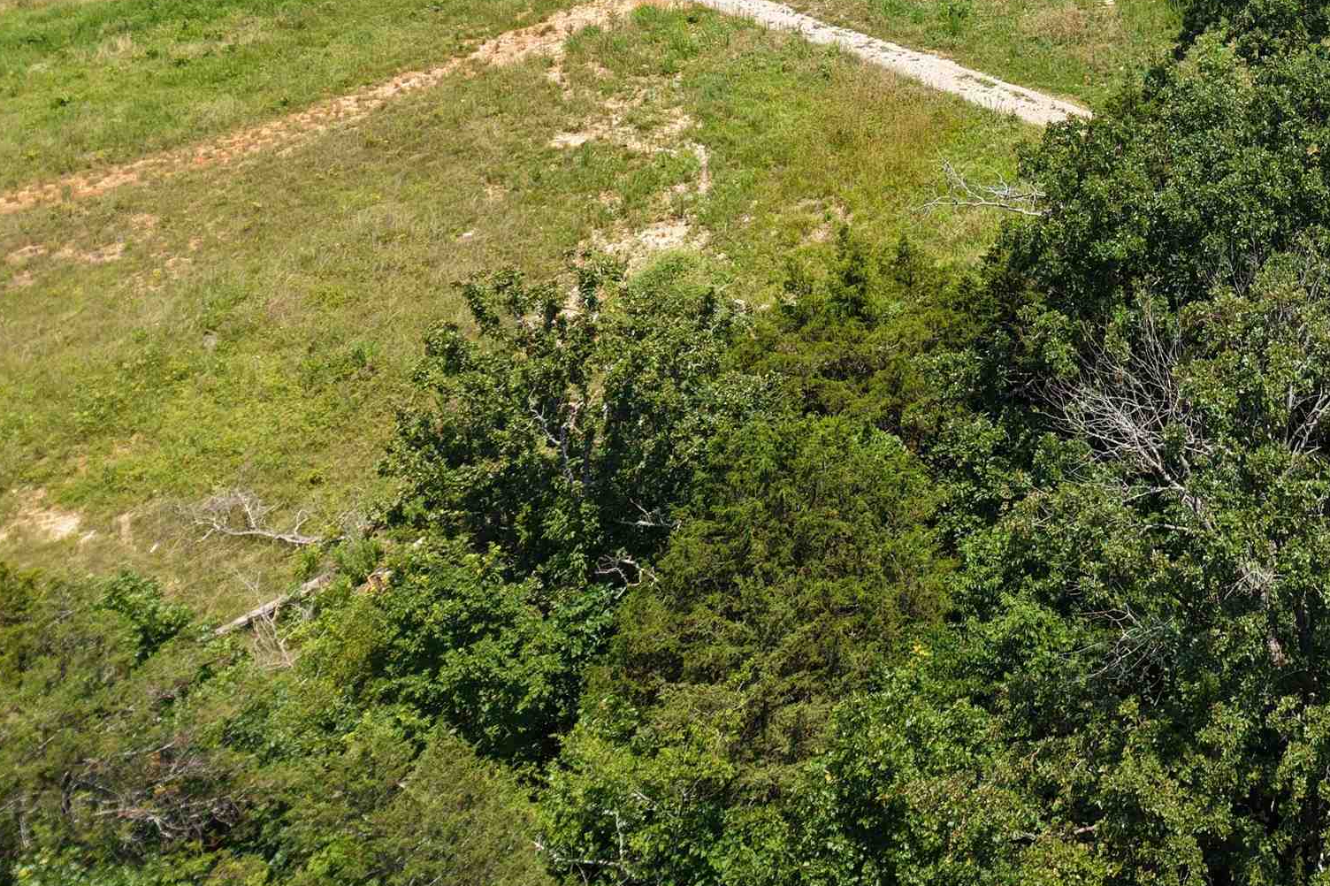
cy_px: -126
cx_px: 1320
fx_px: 1884
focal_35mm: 51
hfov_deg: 35.3
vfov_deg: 24.4
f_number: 1.8
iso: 170
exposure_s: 1/3000
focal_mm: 8.67
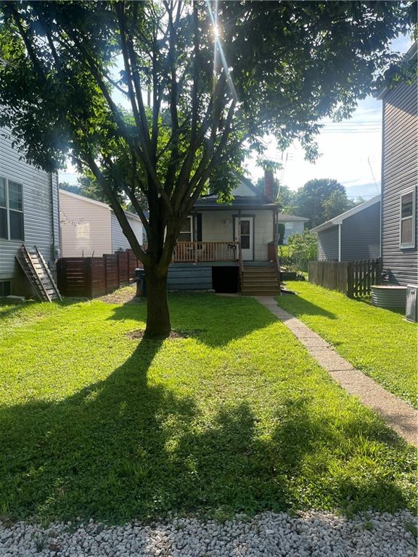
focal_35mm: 26
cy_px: 278
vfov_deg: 67.3
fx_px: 419
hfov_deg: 53.1
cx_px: 209
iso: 50
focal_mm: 5.1
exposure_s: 1/1151
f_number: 1.6
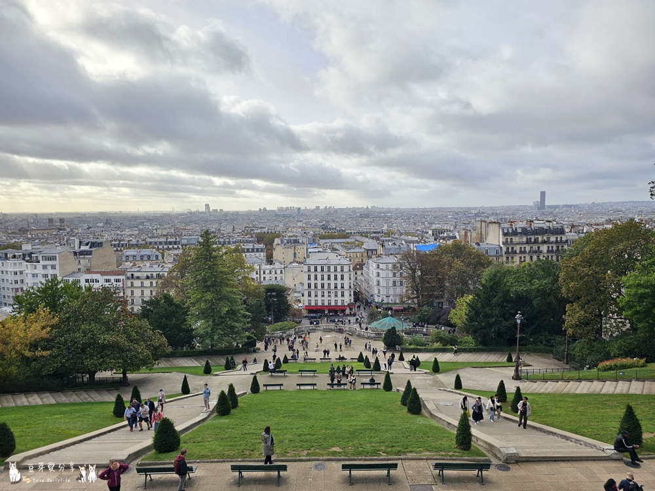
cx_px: 328
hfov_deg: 73.9
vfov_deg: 58.9
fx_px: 435
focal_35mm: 23
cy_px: 246
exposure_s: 1/391
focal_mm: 6.3
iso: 10
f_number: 1.7
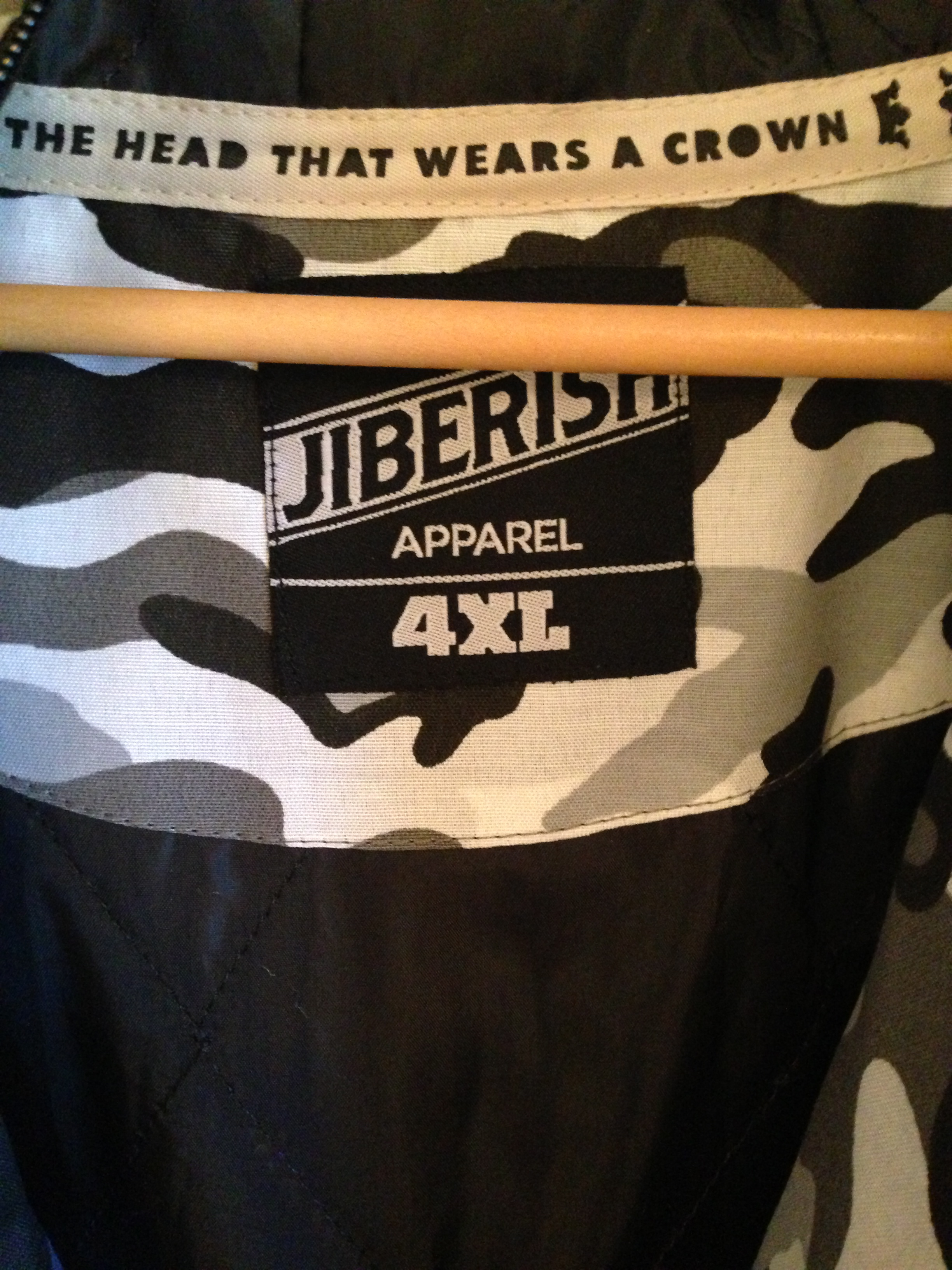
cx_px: 476
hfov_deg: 42.9
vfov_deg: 55.4
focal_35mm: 33
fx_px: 1210
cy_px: 635
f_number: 2.4
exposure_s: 1/15
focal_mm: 4.13
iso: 800
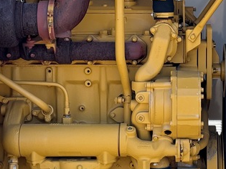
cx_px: 178
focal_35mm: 119
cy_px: 77
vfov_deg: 12.4
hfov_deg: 16.4
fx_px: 777
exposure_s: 1/774
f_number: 1.78
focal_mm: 6.76
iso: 64
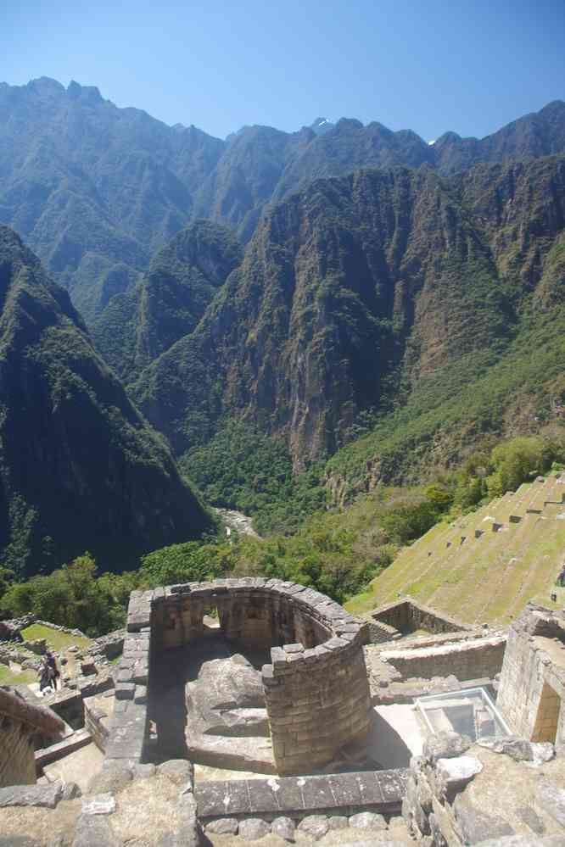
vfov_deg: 67.4
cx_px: 282
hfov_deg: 47.9
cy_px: 424
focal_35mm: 27
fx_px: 636
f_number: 10
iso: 200
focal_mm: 18
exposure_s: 1/40
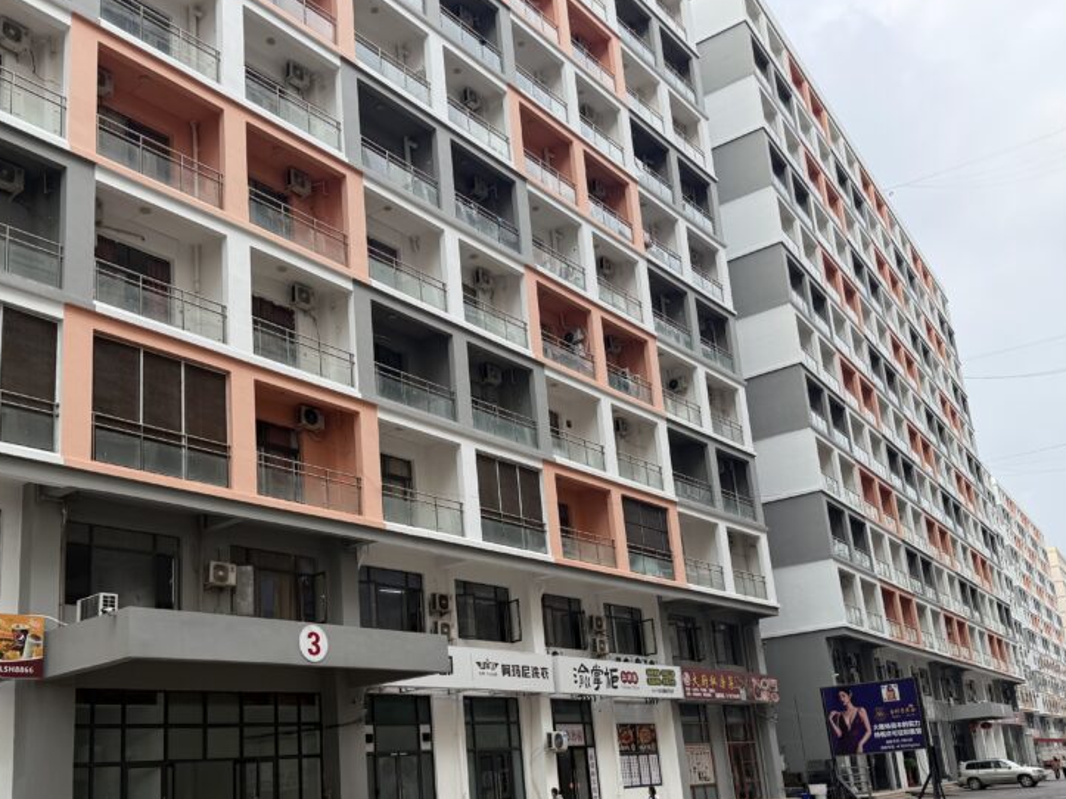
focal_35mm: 34
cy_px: 523
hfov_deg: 54.0
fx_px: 1047
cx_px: 520
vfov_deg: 41.3
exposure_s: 1/1000
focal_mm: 6.76
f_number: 1.78
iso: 100
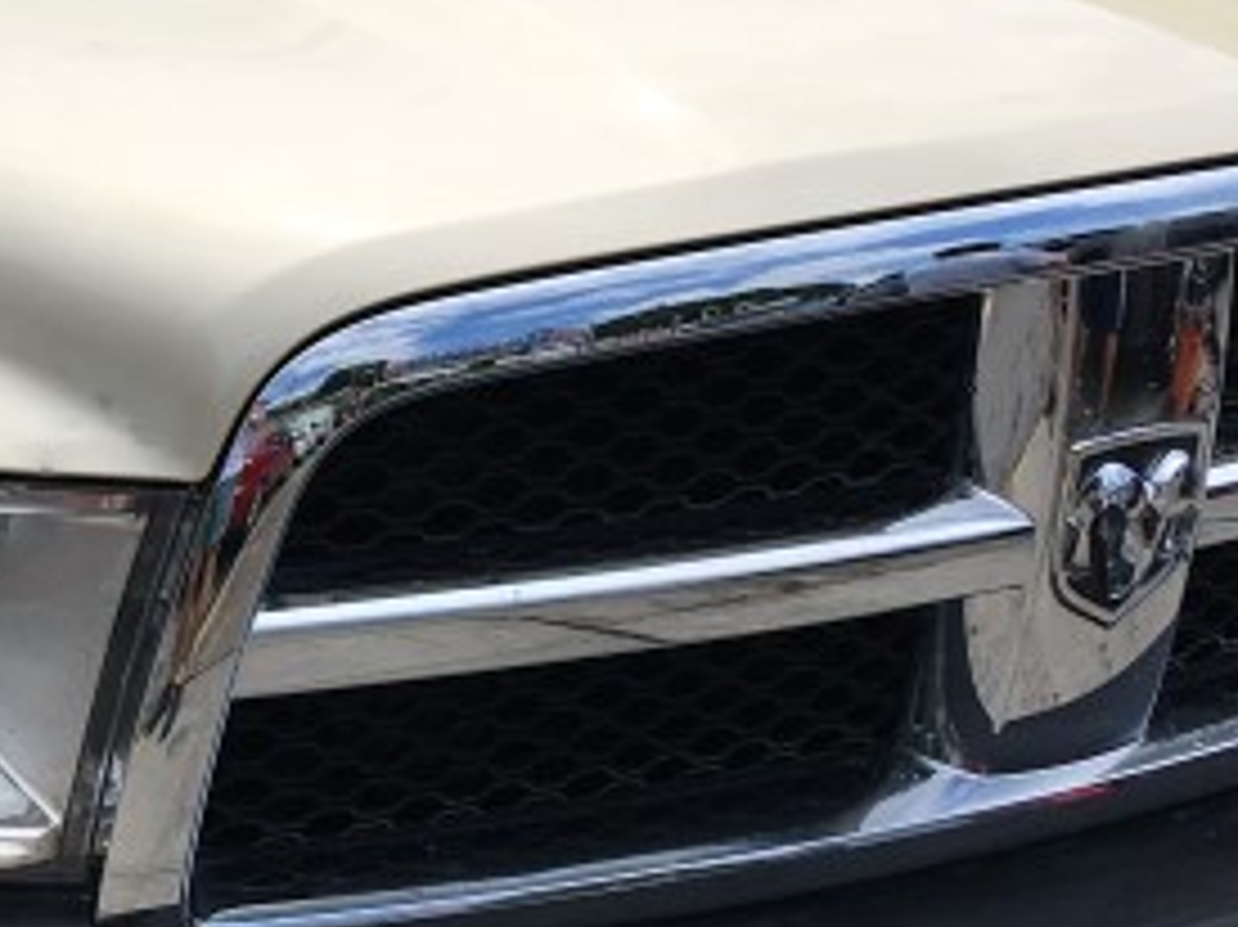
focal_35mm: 108
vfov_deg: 13.7
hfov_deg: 17.7
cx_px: -81
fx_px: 3861
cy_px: 472
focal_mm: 4.15
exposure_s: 1/1709
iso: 25
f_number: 2.2
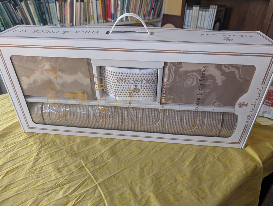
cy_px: 103
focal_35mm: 24
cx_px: 136
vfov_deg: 57.0
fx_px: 190
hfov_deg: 71.5
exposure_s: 1/102
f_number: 1.68
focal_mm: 6.9
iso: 529
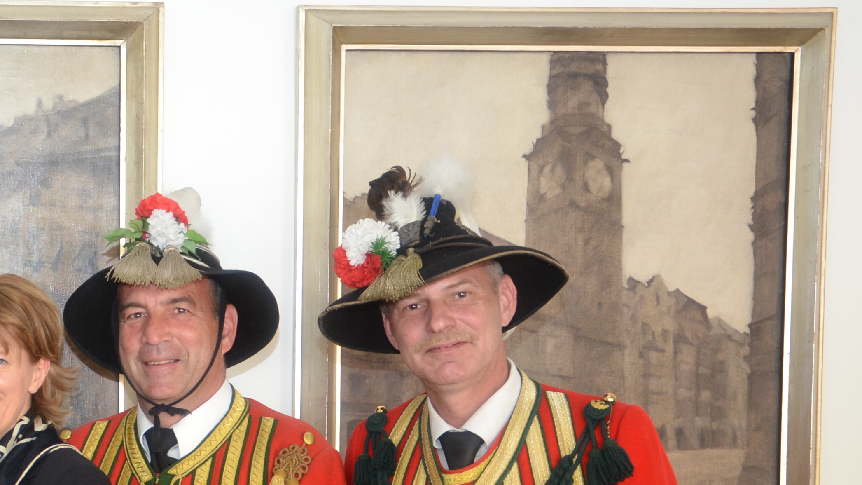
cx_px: -121
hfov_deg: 21.0
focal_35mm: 96
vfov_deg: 12.4
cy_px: 495
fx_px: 2194
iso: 640
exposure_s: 1/60
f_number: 4
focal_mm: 26
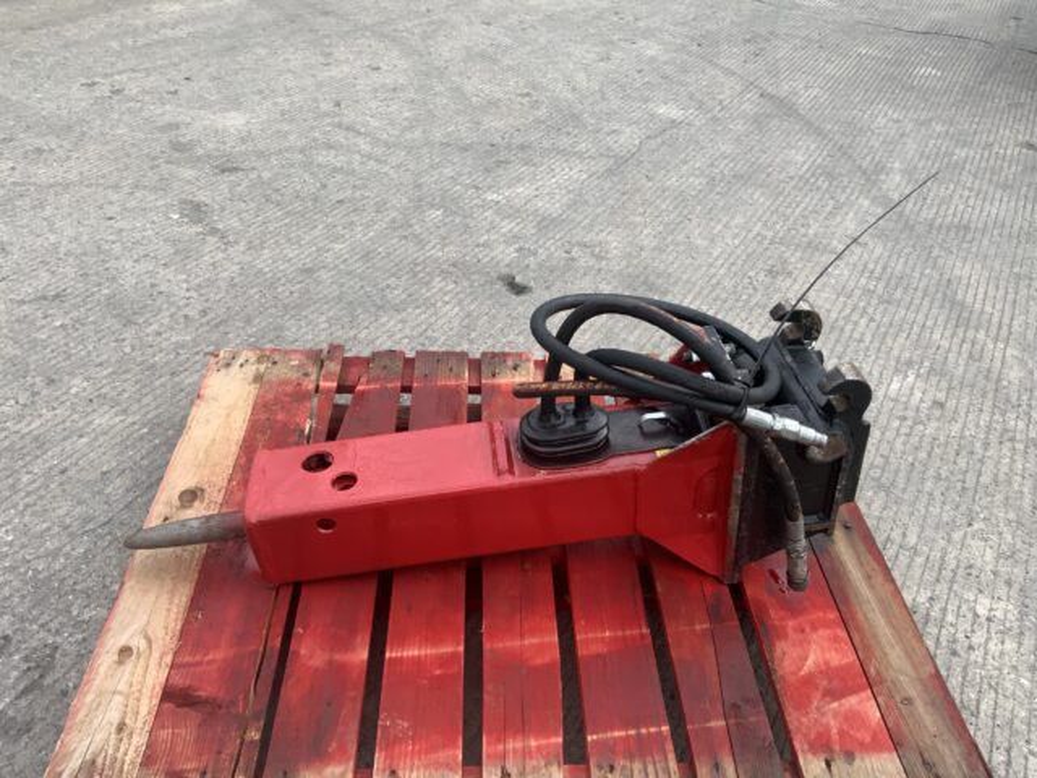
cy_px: 389
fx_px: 869
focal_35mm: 29
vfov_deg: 48.2
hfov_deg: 61.7
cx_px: 518
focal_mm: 3
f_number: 1.8
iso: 16
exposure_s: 1/432
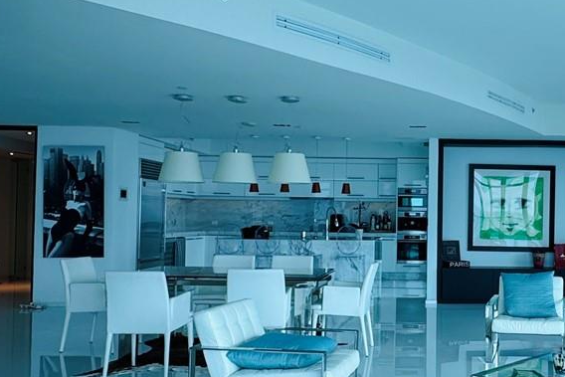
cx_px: 451
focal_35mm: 41
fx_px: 644
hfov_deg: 45.1
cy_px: 203
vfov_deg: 32.6
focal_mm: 2.22
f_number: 2.2
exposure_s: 1/99
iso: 40
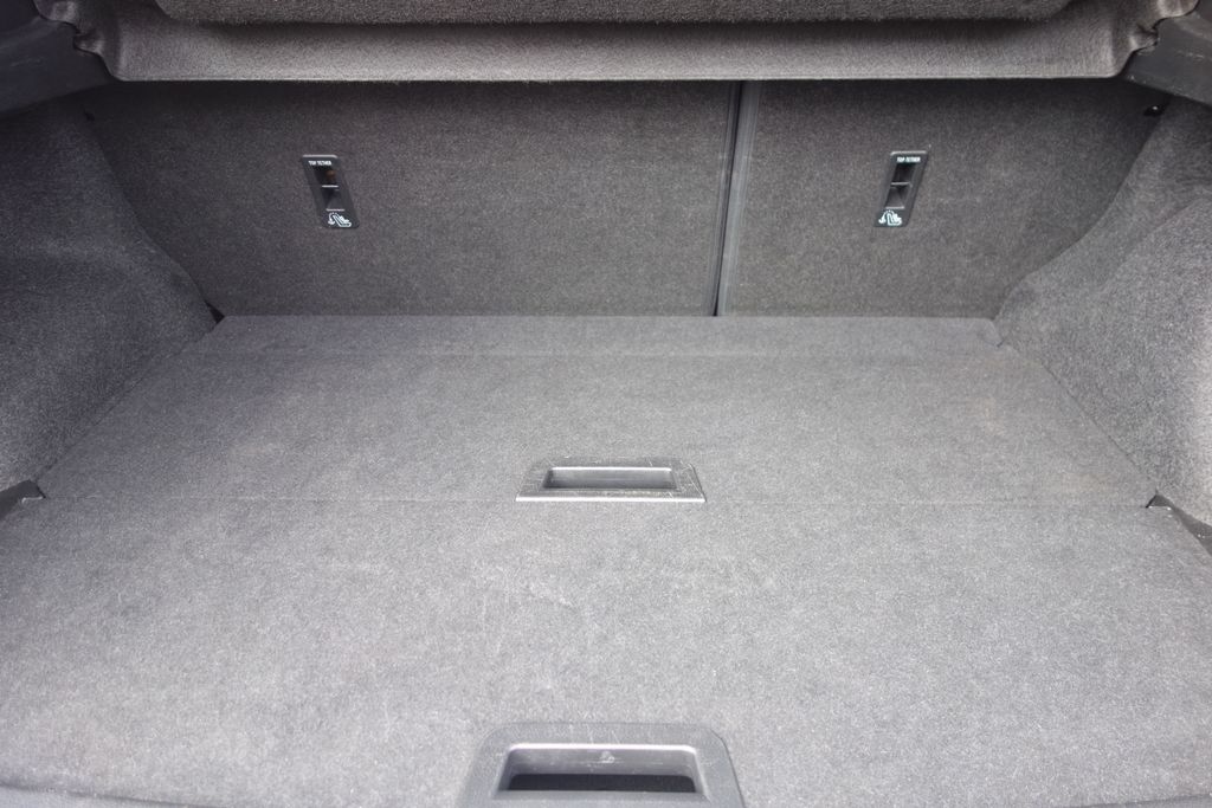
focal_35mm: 28
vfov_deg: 46.4
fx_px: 943
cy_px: 404
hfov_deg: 65.5
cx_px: 606
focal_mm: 10.4
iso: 125
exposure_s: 1/80
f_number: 1.8
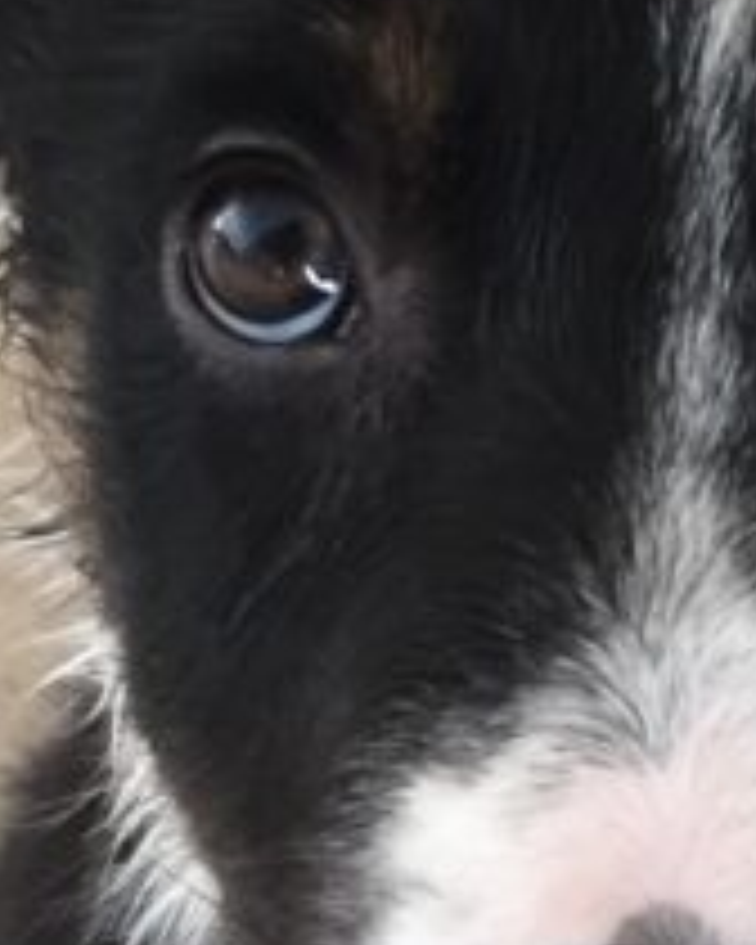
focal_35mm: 138
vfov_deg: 13.5
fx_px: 3860
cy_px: 1224
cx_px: 644
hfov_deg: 11.1
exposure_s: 1/33
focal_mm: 4.15
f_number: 2.2
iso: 100
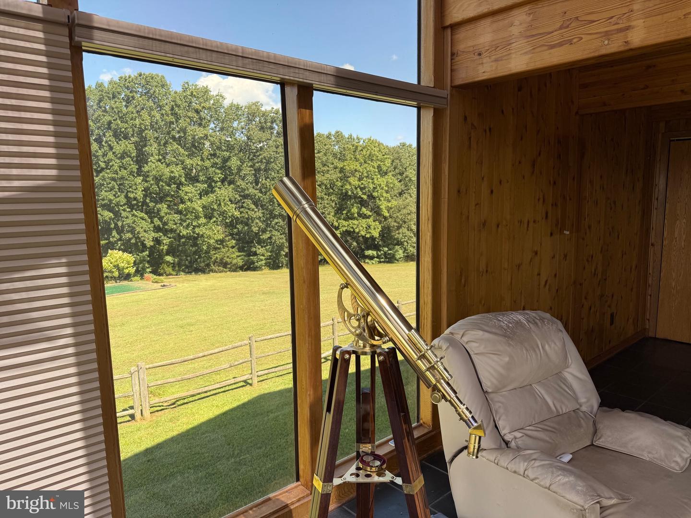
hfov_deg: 71.6
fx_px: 479
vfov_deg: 56.8
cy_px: 259
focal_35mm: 24
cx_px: 346
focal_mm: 6.76
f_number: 1.78
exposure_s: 1/317
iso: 80
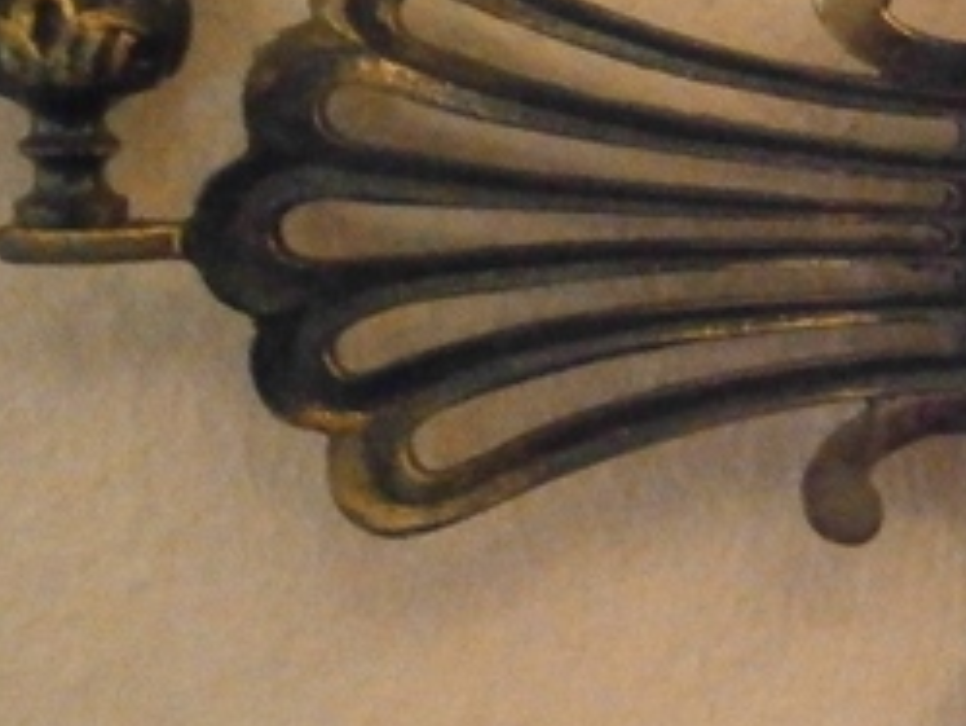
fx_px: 4216
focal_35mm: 151
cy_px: 221
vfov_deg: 9.8
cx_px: 1261
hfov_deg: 12.6
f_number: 3.4
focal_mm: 8.3
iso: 1600
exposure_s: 1/13
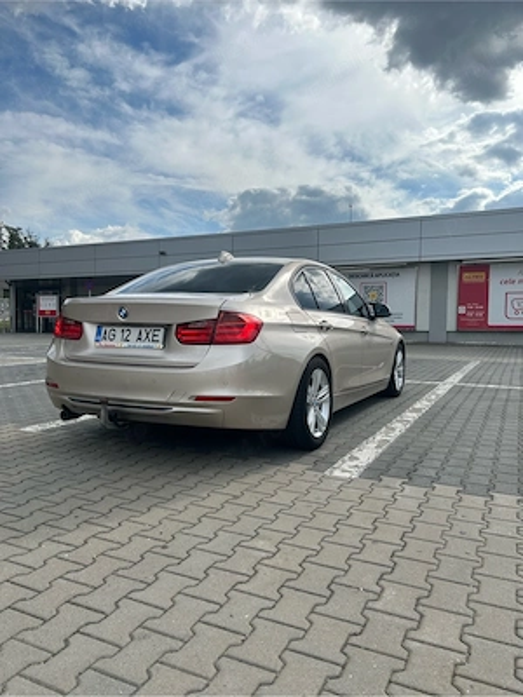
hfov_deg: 53.1
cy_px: 348
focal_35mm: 26
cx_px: 262
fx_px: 524
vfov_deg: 67.3
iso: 50
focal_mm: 5.7
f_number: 1.5
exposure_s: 1/3356
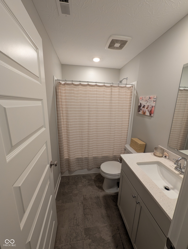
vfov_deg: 110.5
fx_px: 87
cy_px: 124
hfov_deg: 94.6
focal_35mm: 12
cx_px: 94
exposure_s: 1/60
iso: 105
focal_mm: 2.02
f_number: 1.7
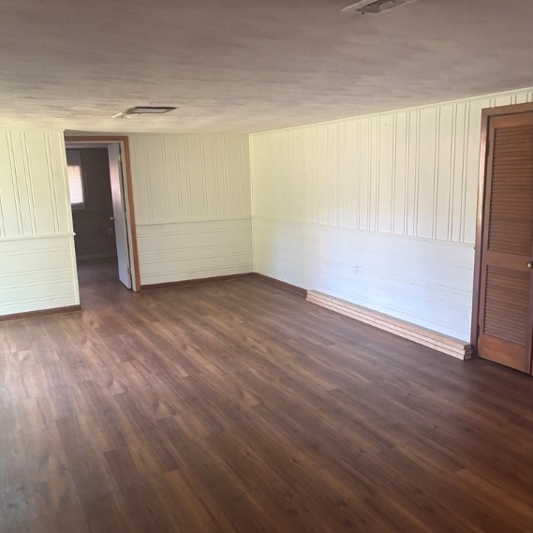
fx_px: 540
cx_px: 266
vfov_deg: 52.5
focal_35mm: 31
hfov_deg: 52.5
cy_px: 286
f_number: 1.6
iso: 400
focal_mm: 5.96
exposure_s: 1/60
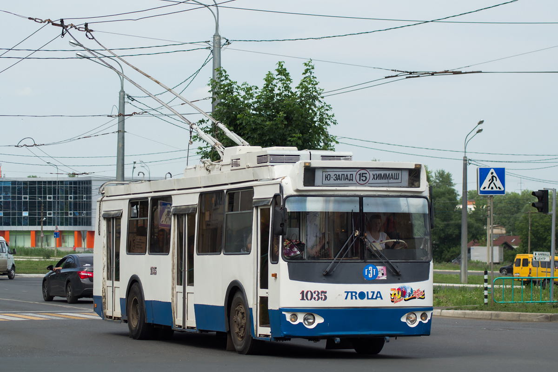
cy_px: 186
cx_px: 279
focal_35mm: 105
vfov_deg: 13.0
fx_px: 1627
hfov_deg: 19.5
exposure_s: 1/1000
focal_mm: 70
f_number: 6.3
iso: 200
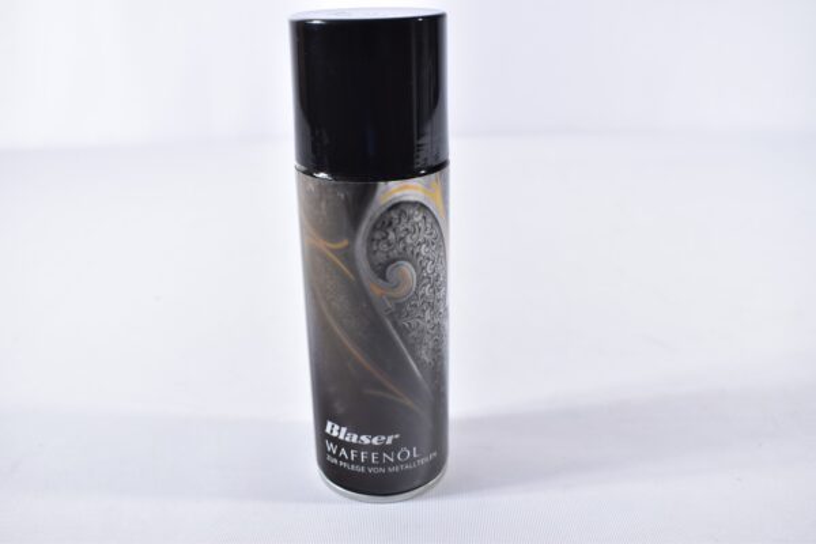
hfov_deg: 53.1
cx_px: 408
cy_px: 272
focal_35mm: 36
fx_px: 816
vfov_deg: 36.9
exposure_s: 1/40
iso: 640
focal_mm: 24
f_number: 5
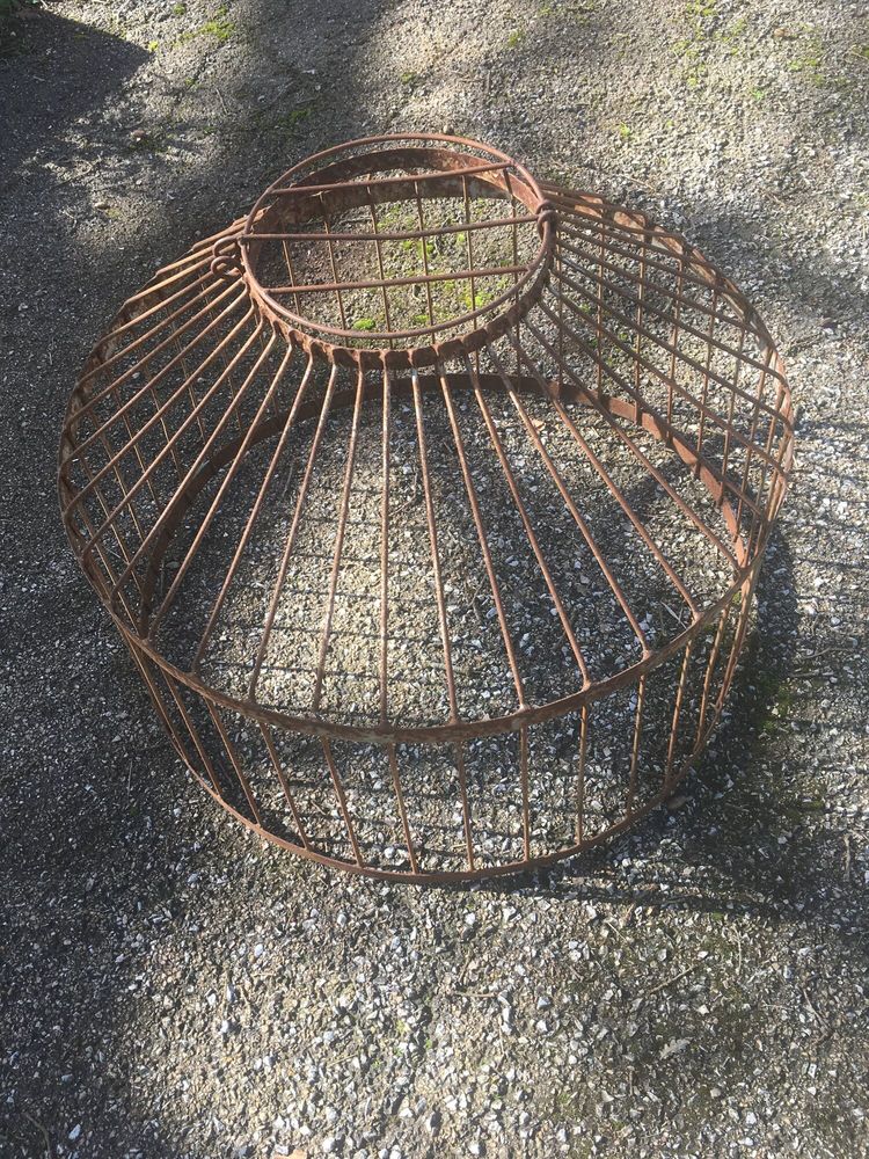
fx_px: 971
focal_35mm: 29
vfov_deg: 61.7
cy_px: 580
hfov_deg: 48.2
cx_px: 434
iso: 25
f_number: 2.2
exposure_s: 1/240
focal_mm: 4.15
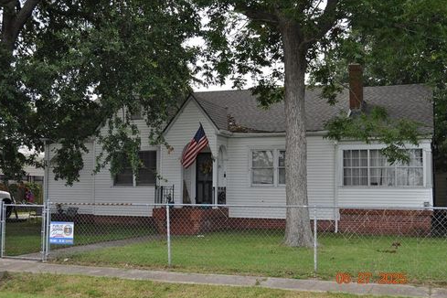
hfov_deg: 42.7
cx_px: 221
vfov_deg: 29.2
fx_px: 571
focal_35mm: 46
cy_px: 150
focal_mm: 30
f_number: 8
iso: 200
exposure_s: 1/200
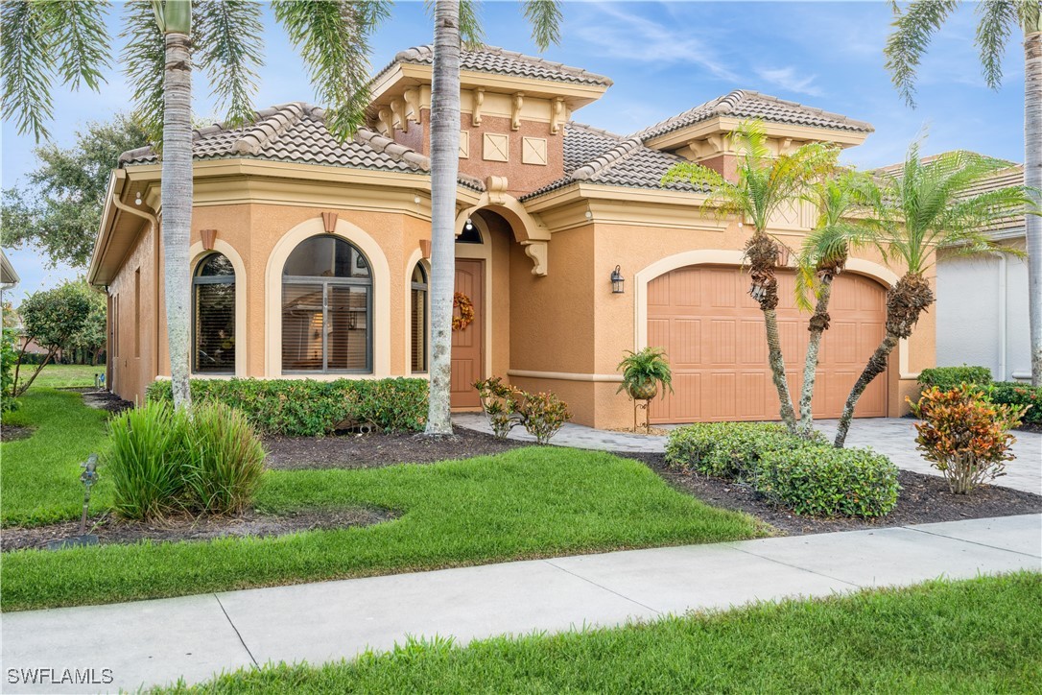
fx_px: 955
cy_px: 348
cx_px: 521
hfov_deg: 57.2
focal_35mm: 33
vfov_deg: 40.0
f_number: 8
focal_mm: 33
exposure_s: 1/60
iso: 200
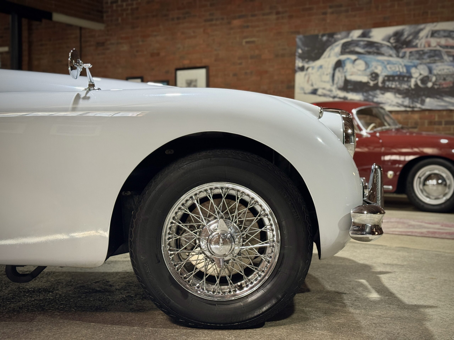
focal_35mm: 48
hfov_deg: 39.7
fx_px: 630
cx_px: 227
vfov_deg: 30.3
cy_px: 170
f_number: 1.78
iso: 200
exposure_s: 1/60
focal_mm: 6.76
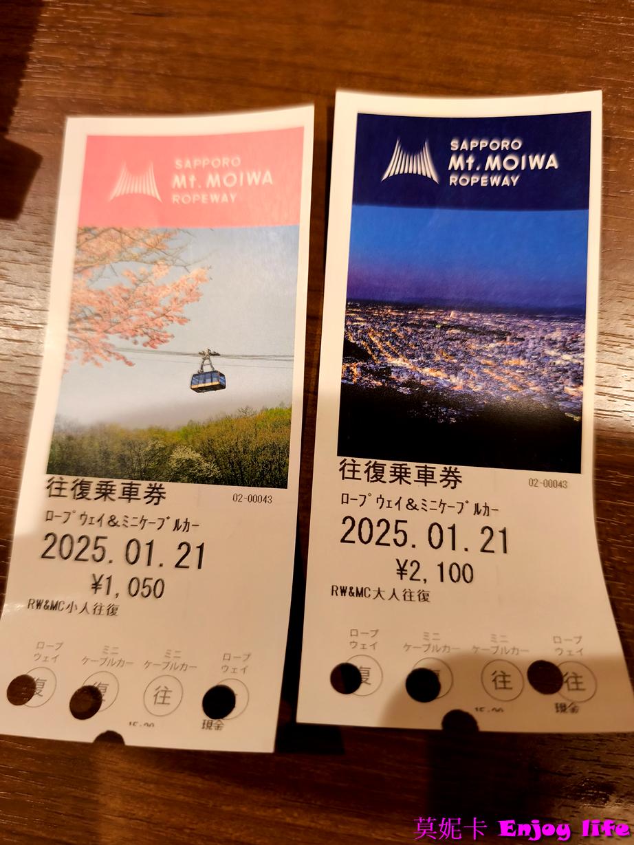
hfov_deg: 58.9
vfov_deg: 73.9
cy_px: 422
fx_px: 562
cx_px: 317
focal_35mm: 23
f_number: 1.6
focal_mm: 6.57
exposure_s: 1/60
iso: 500
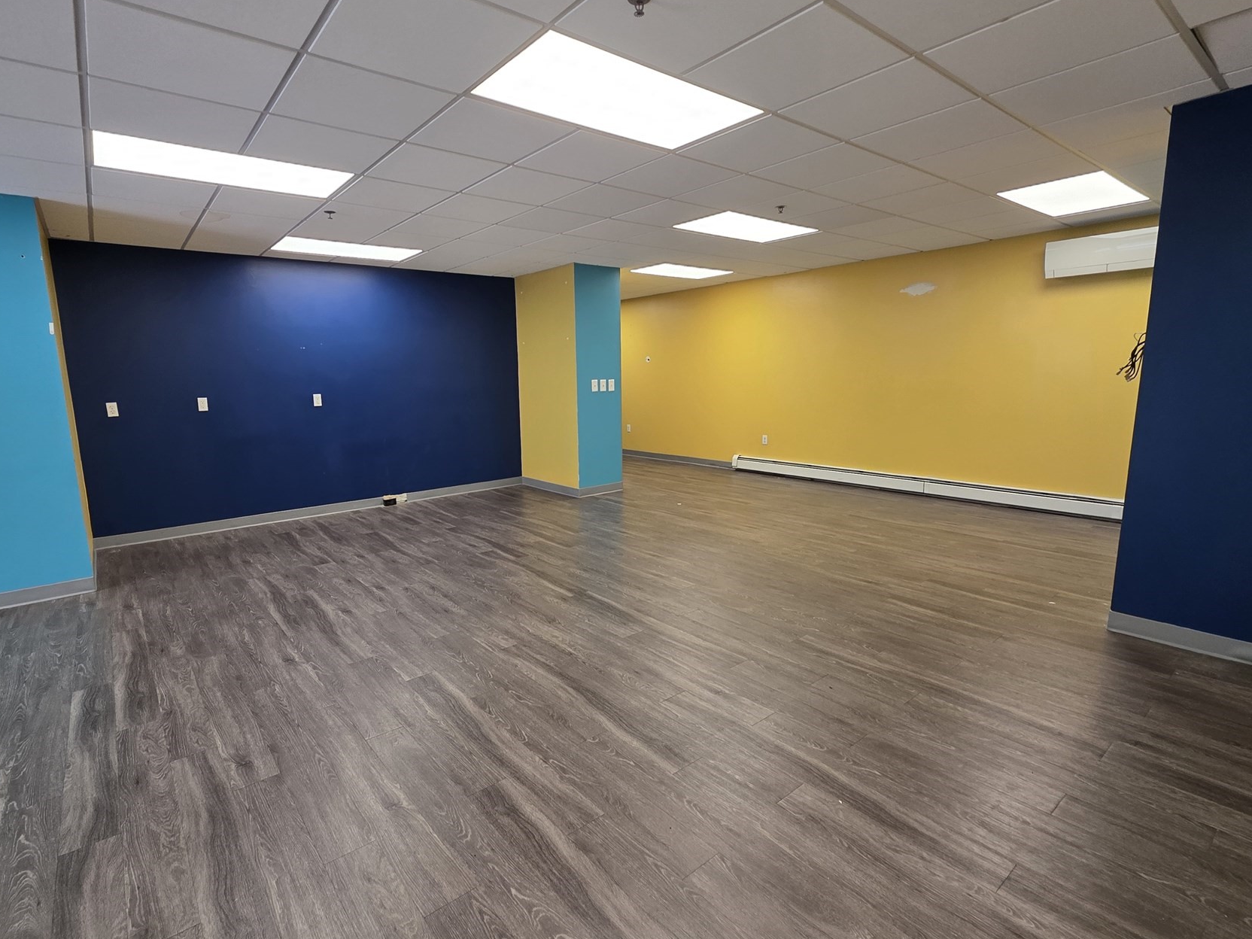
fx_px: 579
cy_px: 473
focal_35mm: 16
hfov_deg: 94.2
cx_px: 567
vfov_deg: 78.1
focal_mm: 2.2
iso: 160
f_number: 1.9
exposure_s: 1/120
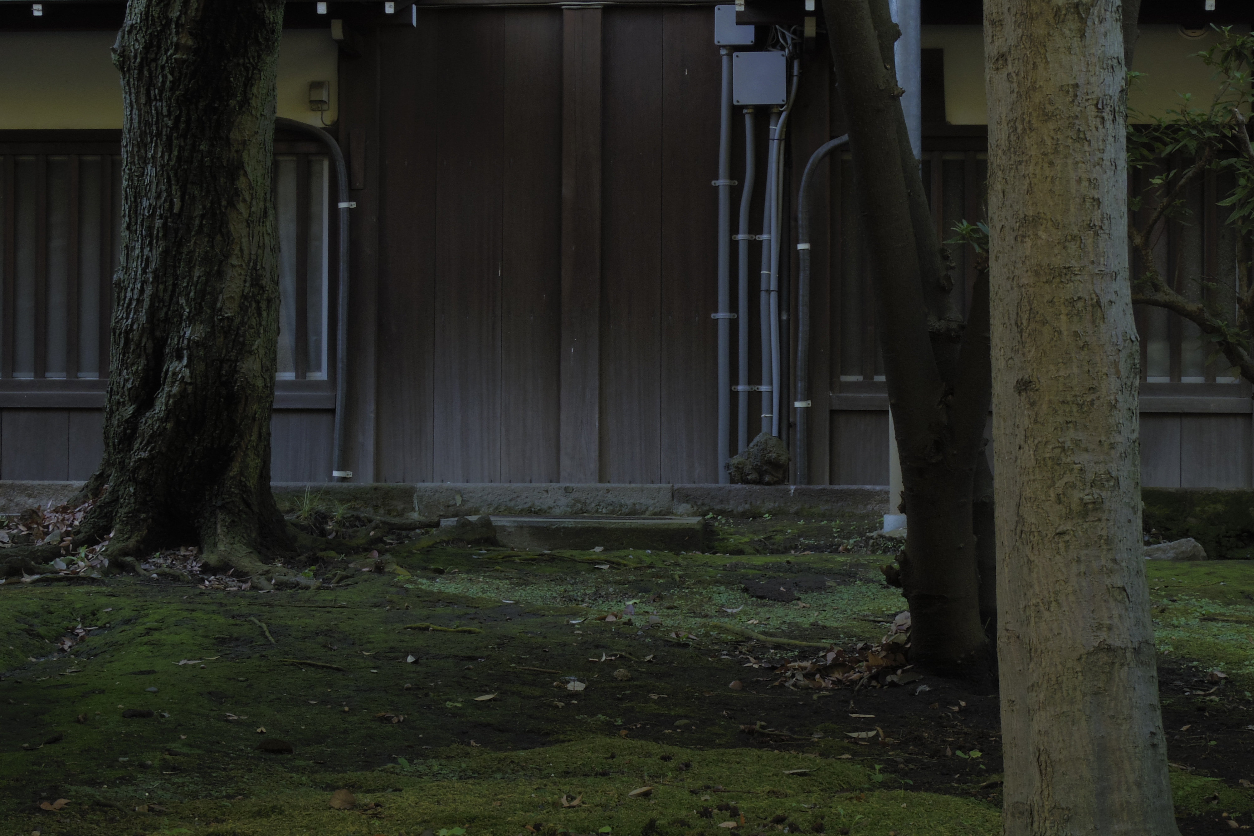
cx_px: 626
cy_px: 388
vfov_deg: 18.9
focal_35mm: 72
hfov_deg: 28.1
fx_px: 2508
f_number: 8
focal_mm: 12.4
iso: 100
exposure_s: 1/8
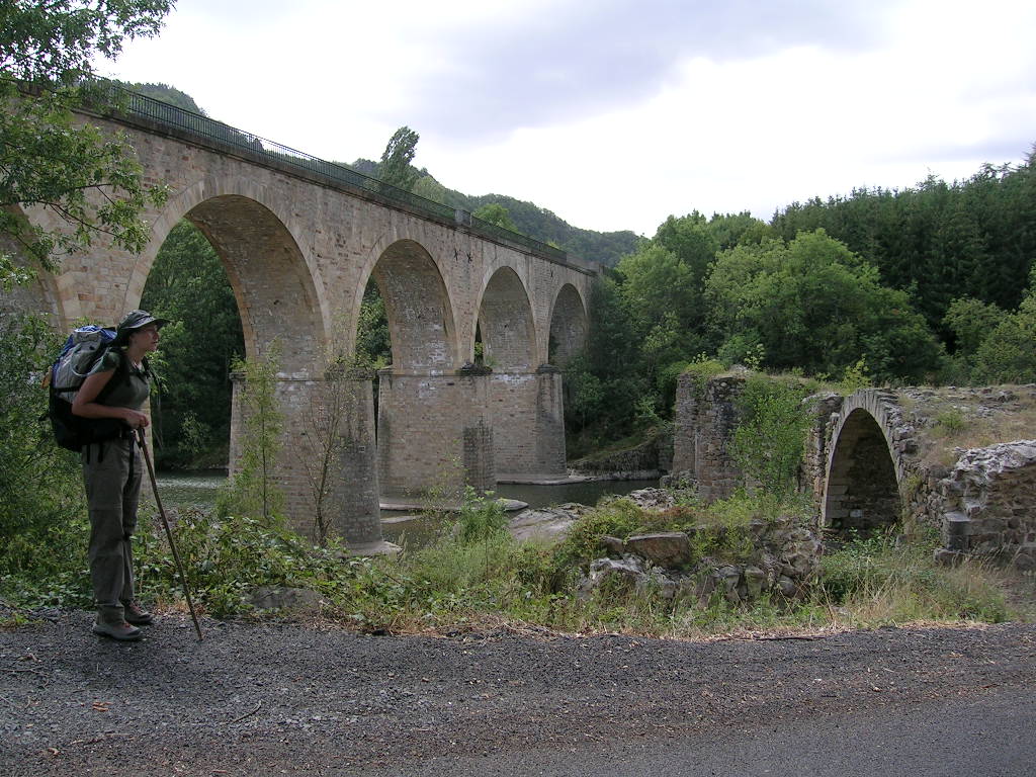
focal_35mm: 35
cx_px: 518
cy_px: 388
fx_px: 1047
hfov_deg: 52.6
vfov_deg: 40.7
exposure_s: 1/174
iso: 50
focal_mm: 5.4
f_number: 4.8
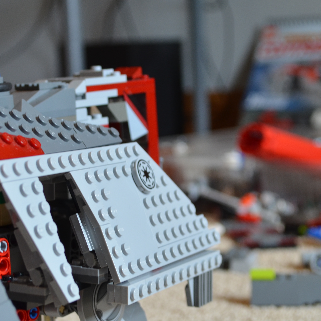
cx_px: 110
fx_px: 986
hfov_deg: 18.4
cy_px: 198
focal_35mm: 94
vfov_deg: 18.5
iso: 320
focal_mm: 36
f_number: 5
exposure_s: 1/15
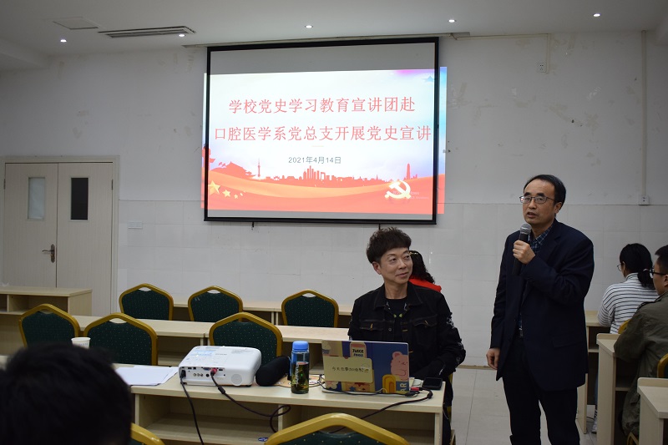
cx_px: 334
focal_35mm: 38
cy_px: 222
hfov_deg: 51.3
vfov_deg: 35.5
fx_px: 696
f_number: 4.8
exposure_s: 1/90
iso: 1000
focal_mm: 25
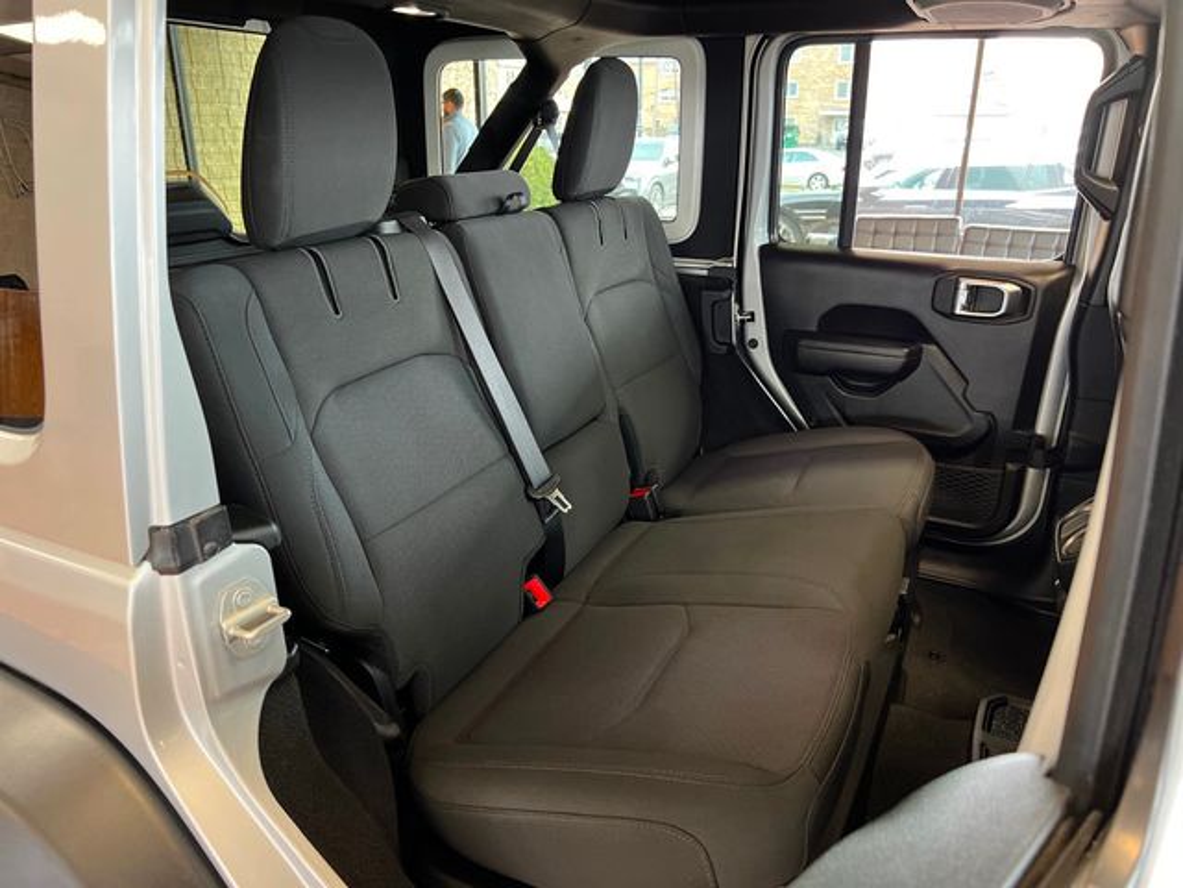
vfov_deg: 53.1
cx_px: 592
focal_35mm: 26
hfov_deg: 67.3
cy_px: 444
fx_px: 889
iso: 400
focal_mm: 5.7
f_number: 1.5
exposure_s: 1/60
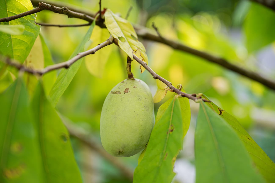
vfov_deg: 19.4
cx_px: 138
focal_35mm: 70
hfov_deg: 28.9
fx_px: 534
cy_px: 92
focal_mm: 70
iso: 200
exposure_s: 1/160
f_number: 3.2
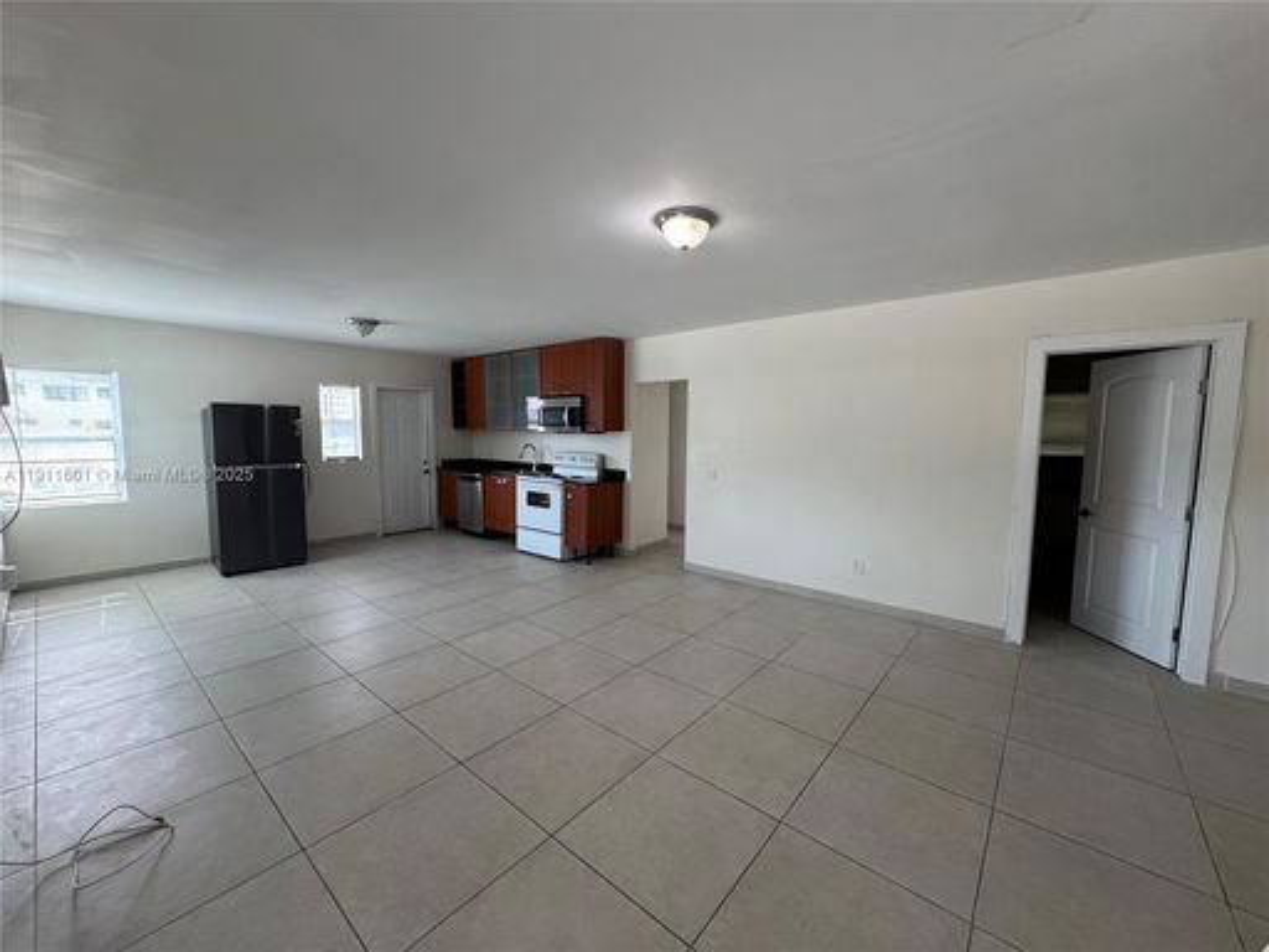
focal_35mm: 14
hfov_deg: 102.1
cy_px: 476
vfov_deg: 85.7
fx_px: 513
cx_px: 634
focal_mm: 2.22
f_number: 2.2
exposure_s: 1/120
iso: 200
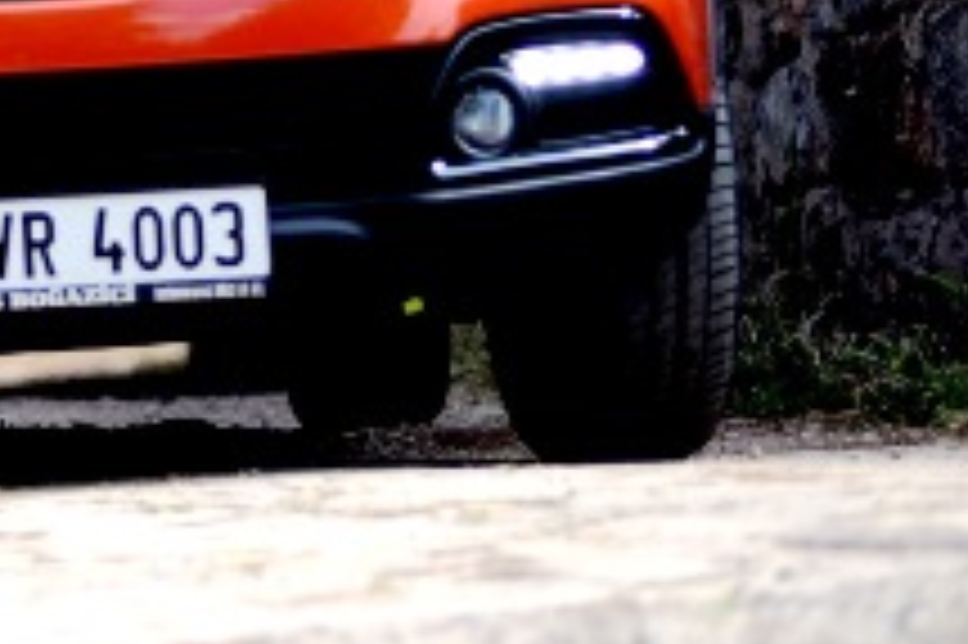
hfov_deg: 5.5
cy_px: -223
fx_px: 9995
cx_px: -419
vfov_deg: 3.7
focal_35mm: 372
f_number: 2.8
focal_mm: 125
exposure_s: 1/640
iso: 200
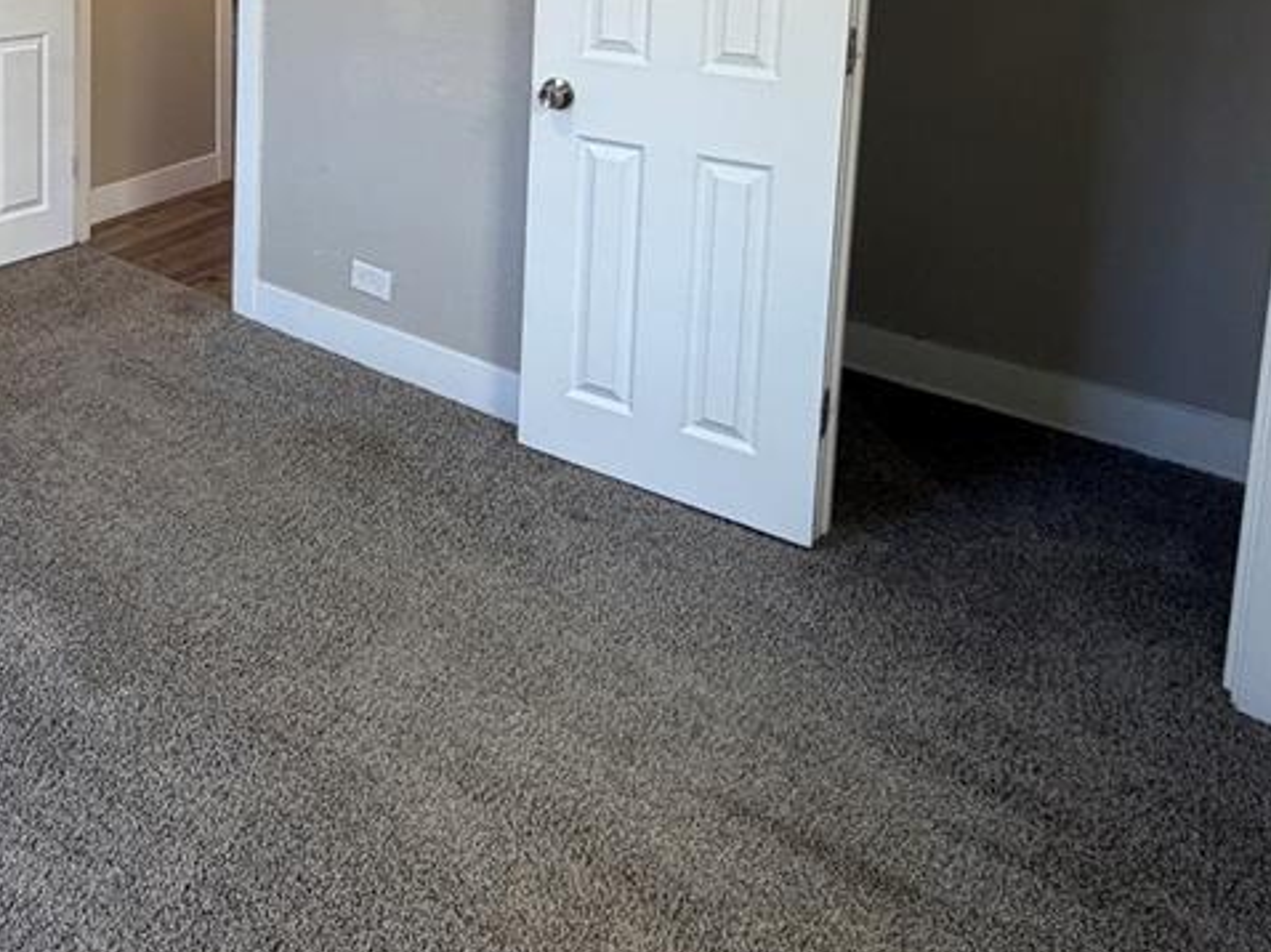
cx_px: 186
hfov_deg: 54.2
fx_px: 1101
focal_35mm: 30
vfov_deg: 40.2
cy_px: -31
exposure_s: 1/120
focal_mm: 2.22
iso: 200
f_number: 2.2
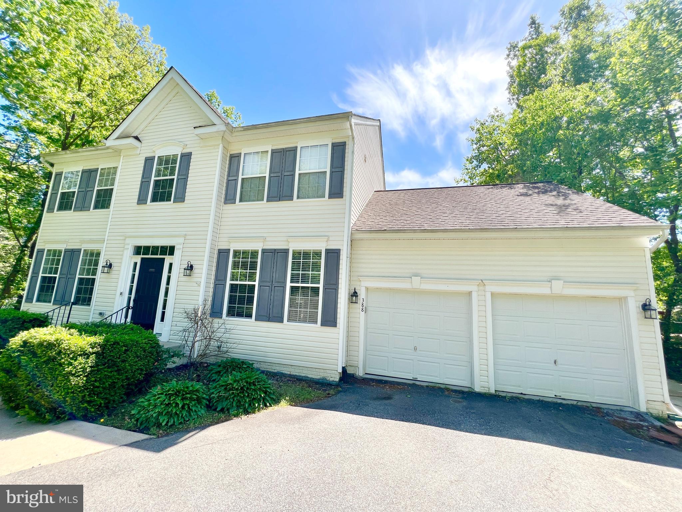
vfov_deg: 89.9
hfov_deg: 106.2
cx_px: 341
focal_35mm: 13
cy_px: 256
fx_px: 256
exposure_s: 1/732
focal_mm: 1.57
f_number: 1.8
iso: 32
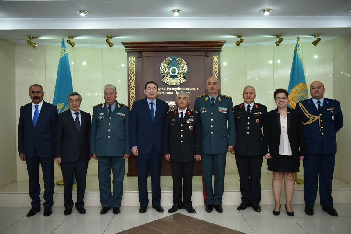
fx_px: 312
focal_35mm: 32
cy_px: 117
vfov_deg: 41.1
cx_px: 176
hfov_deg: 58.7
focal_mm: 32
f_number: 2.8
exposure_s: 1/200
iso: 1250
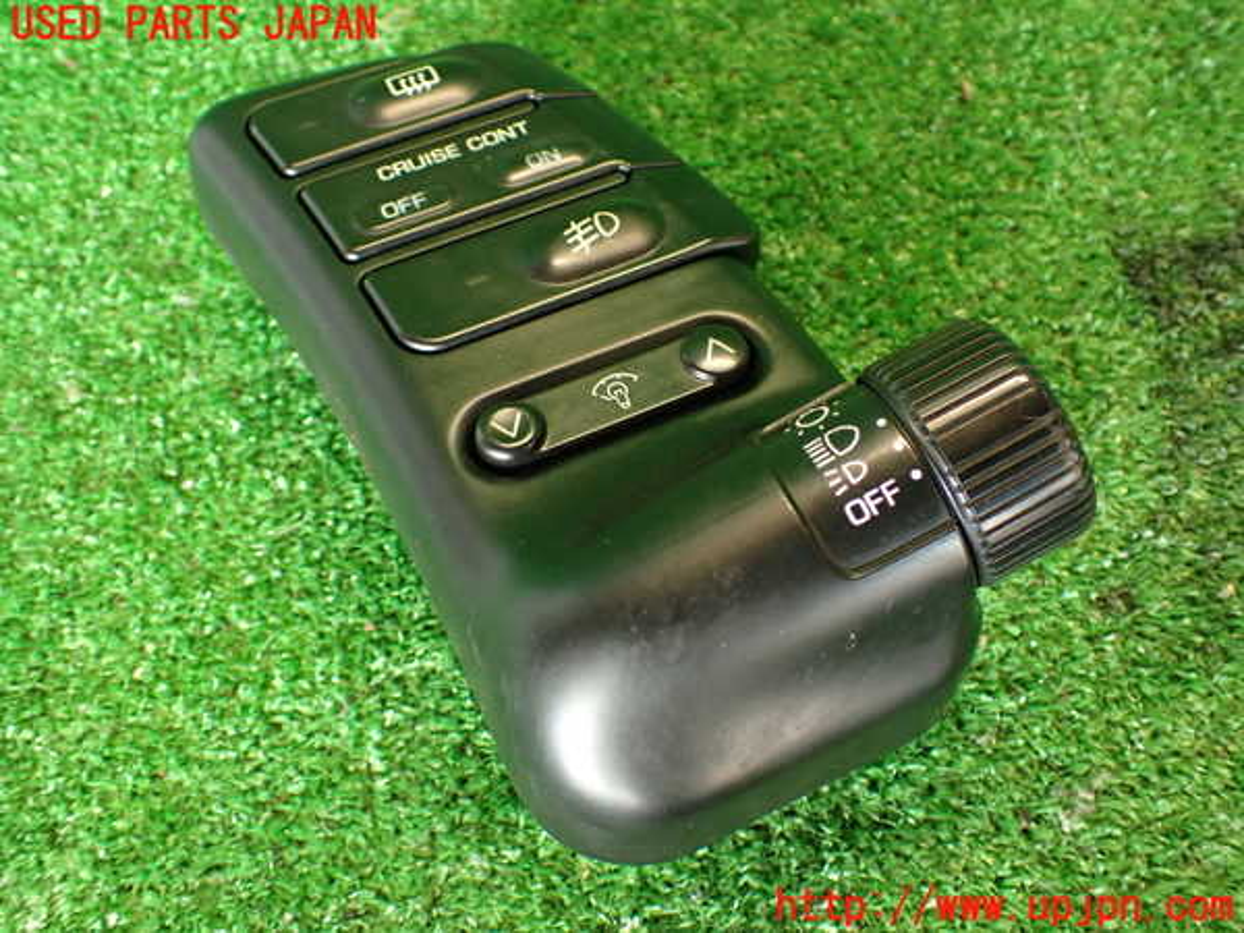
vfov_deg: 44.2
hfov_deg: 56.8
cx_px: 622
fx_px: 1150
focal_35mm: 32
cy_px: 466
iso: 320
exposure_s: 1/30
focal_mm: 5.79
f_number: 2.4
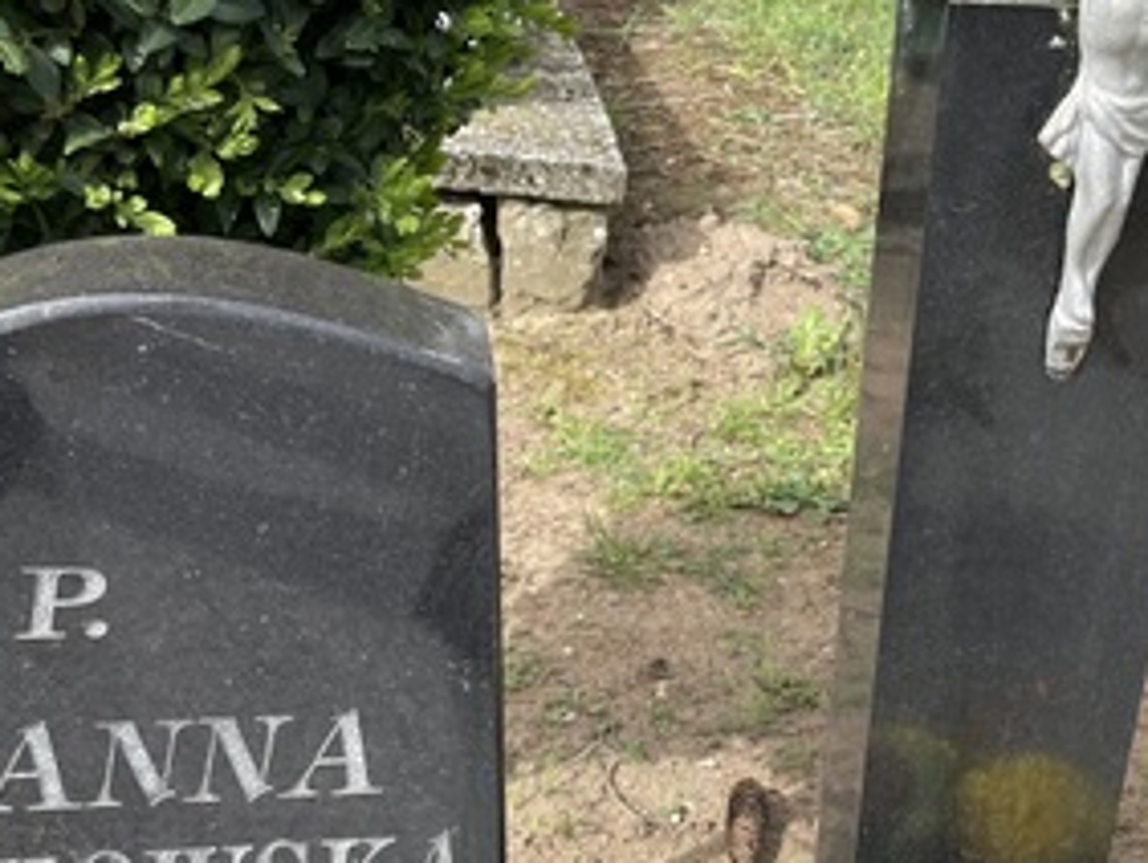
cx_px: 855
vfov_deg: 24.0
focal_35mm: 59
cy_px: 806
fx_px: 1958
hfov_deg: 32.1
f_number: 1.6
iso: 32
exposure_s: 1/1171
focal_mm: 4.2
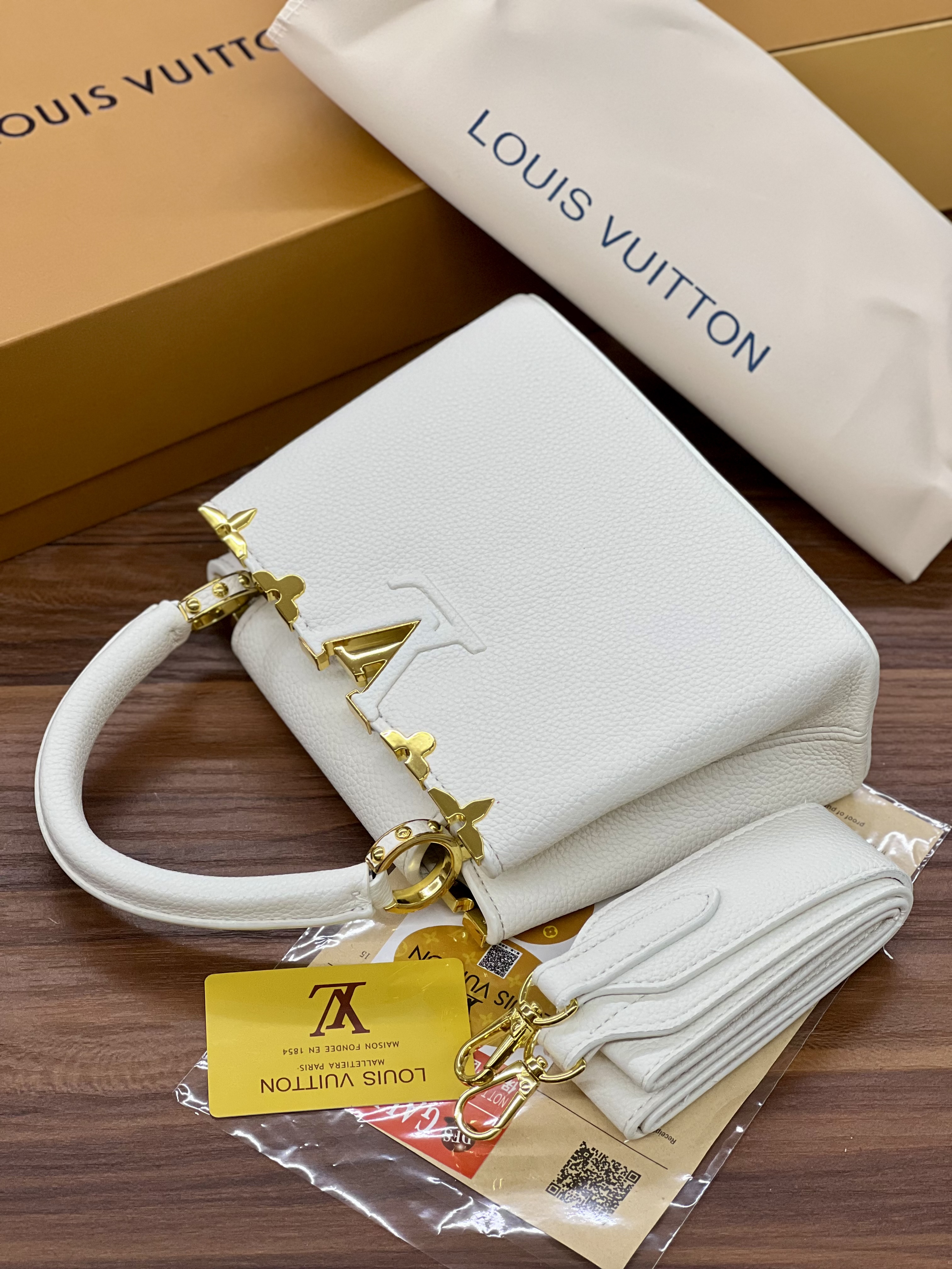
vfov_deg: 25.3
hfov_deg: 19.1
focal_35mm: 77
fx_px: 2824
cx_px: 476
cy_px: 634
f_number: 2.8
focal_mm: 9
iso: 125
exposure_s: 1/100
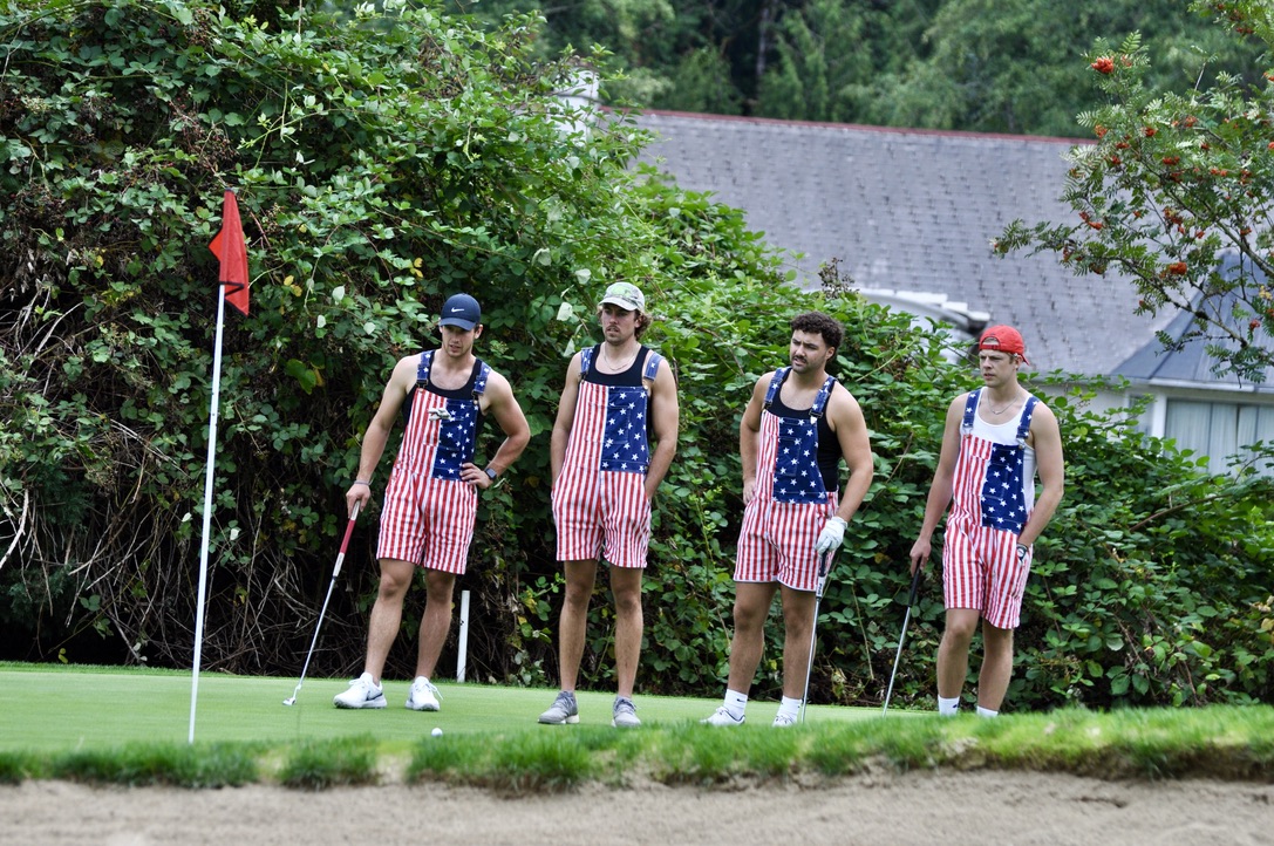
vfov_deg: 6.8
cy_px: 423
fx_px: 7158
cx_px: 637
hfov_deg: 10.2
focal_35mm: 202
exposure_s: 1/1250
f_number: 4.8
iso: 400
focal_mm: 135
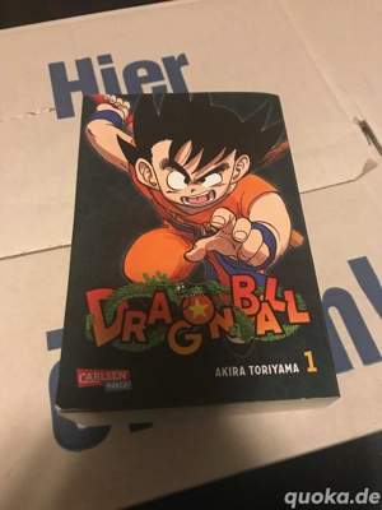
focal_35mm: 28
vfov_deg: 63.4
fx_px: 412
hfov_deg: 49.7
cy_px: 255
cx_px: 191
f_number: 1.8
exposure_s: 1/4
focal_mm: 3.99
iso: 125
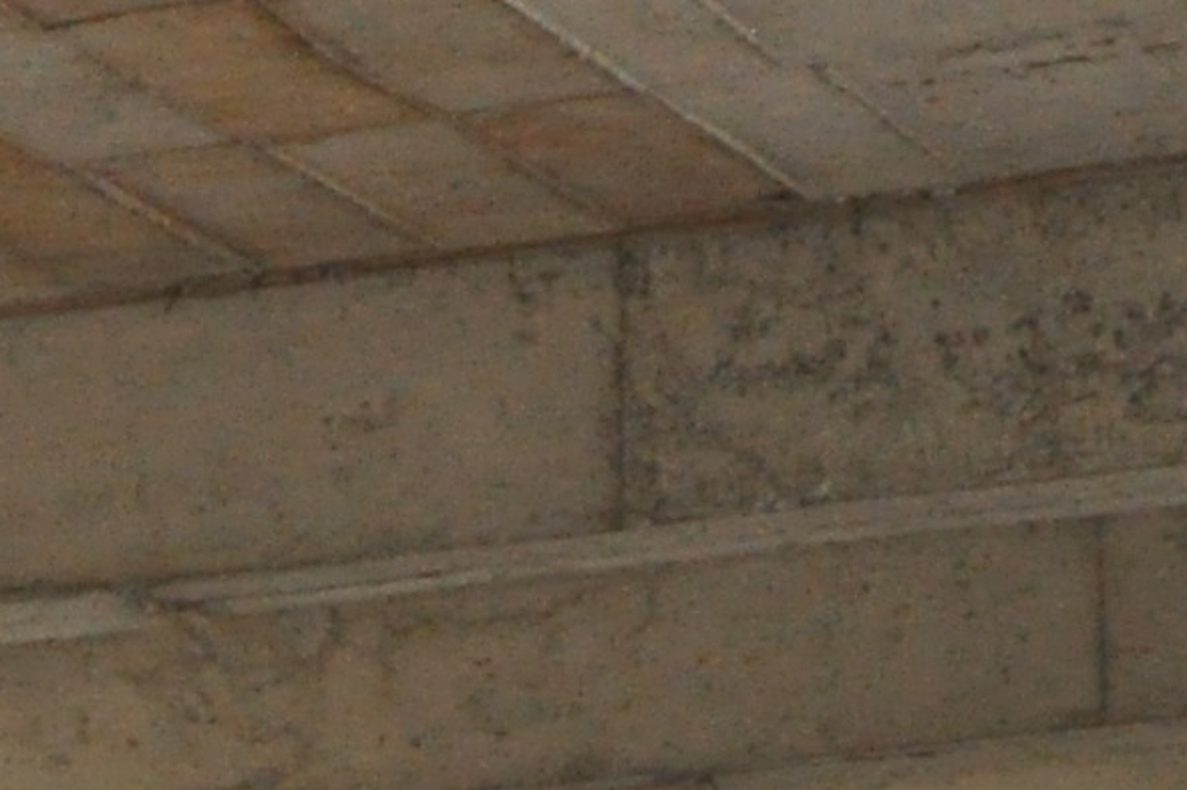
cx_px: -2372
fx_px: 10053
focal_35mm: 305
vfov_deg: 4.4
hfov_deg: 6.2
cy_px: 2237
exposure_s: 1/200
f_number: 14
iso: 1250
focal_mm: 28
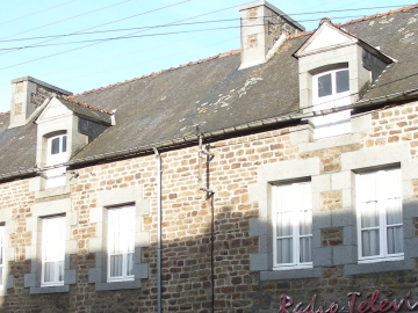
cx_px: 210
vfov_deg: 20.3
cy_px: 223
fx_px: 869
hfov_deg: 27.0
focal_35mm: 72
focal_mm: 6.3
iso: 50
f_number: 4
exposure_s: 1/144
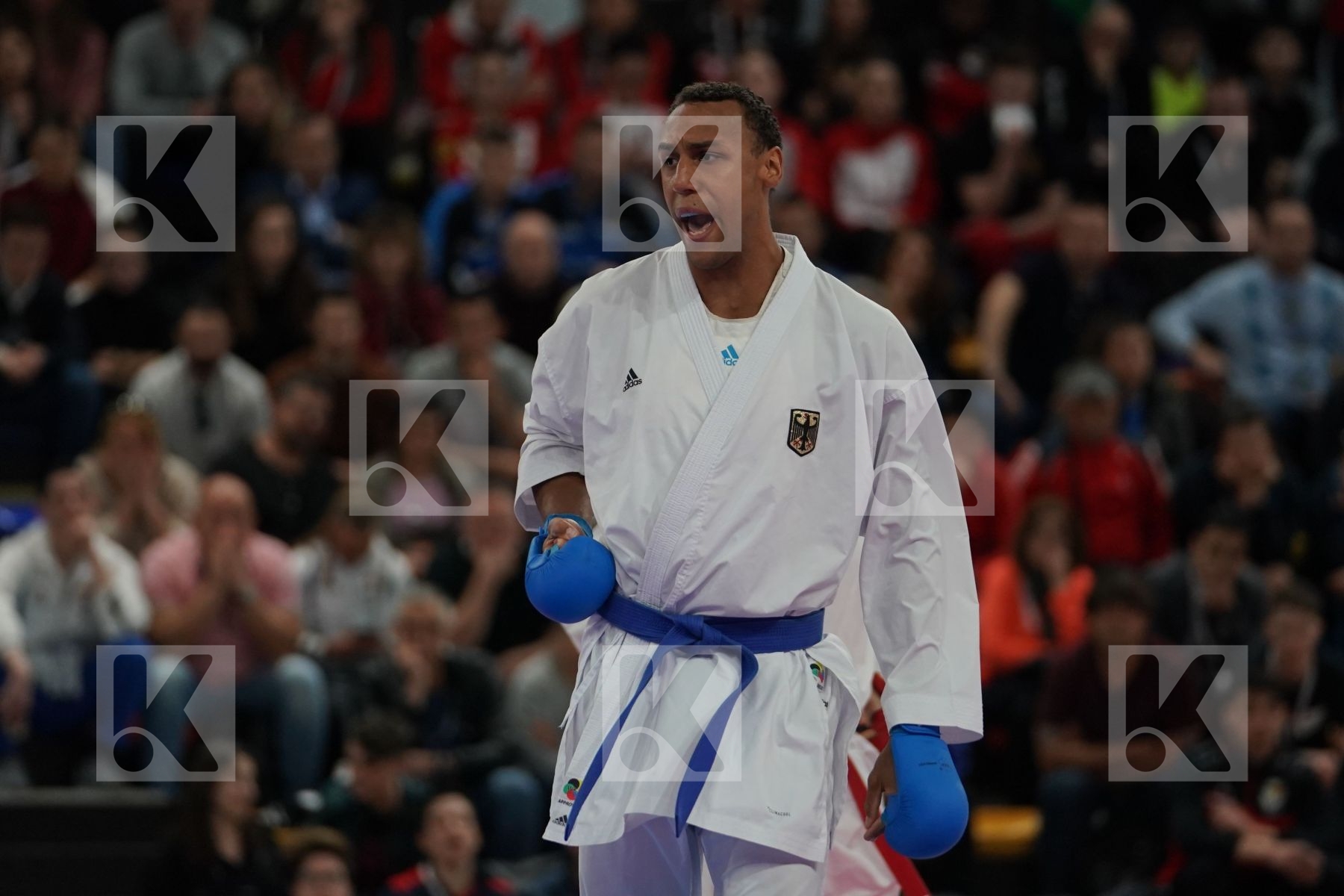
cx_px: 672
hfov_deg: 7.7
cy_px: 448
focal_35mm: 268
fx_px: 10005
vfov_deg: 5.1
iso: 1600
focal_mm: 179
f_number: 2.8
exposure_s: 1/1000
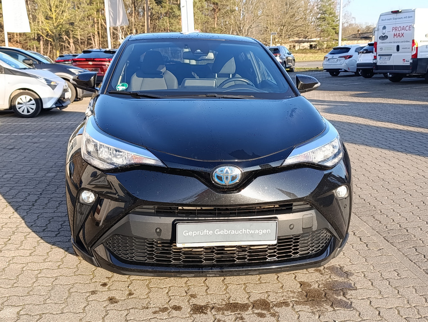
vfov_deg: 36.9
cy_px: 161
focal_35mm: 39
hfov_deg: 47.8
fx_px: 483
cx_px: 214
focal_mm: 6.11
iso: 50
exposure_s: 1/101
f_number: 1.65
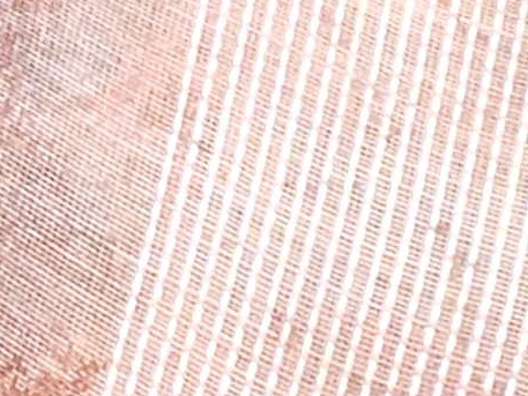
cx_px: -1197
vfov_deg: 1.2
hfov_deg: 1.6
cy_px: -1112
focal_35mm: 1206
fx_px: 18400
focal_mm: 120
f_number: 5
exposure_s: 1/100
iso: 16000
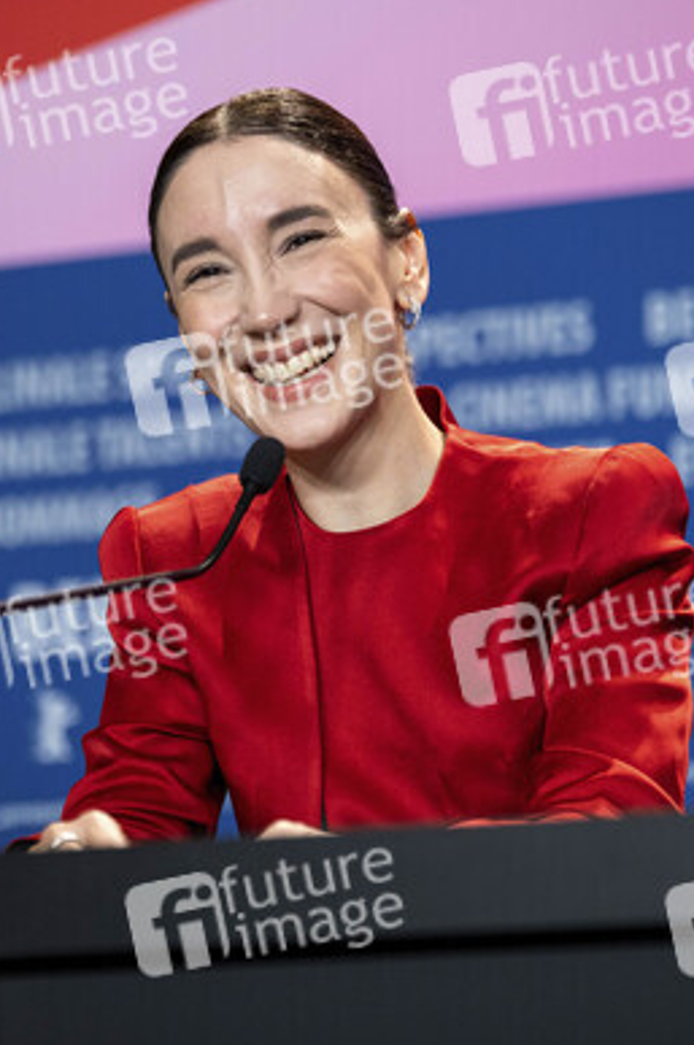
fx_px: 5190
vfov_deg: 11.5
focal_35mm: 179
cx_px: 343
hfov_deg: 7.7
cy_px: 508
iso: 2000
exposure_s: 1/240
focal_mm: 115
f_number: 2.8
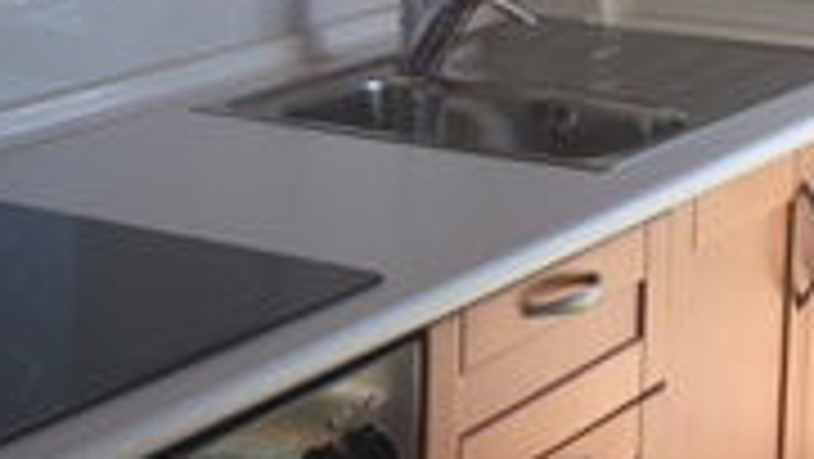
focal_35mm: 112
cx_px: 45
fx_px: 2418
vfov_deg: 10.7
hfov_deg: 18.7
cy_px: -32
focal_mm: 4.15
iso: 25
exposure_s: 1/130
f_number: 2.2
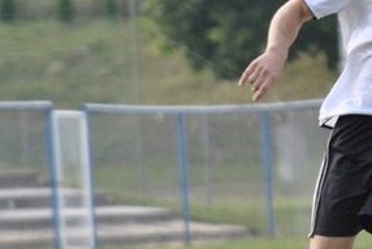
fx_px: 7040
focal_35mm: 681
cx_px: 401
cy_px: 130
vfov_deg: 2.0
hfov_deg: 3.0
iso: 560
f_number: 5.6
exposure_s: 1/500
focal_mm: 200
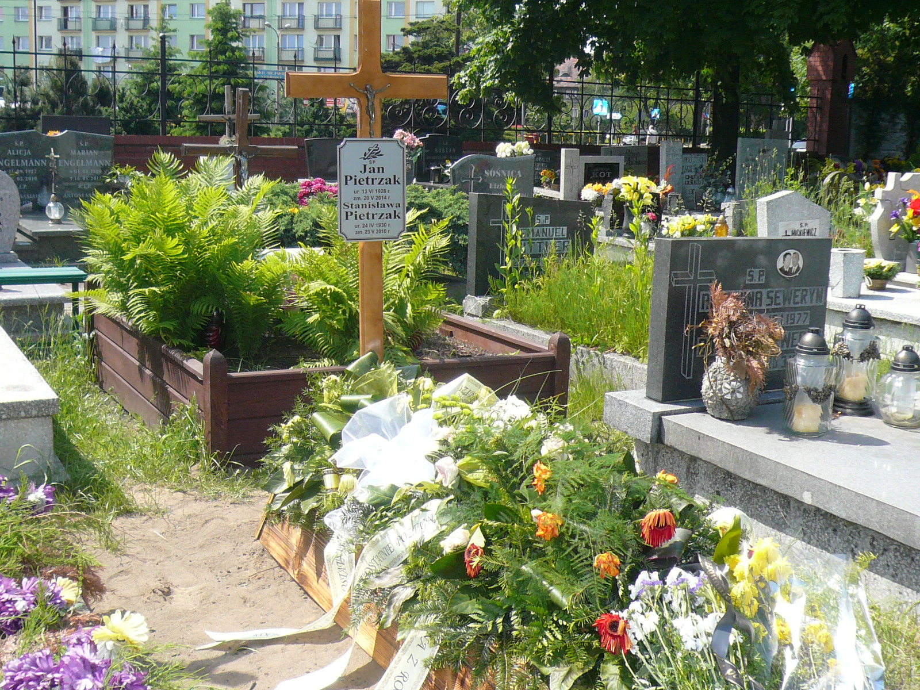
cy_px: 345
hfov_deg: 42.9
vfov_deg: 32.9
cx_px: 460
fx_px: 1169
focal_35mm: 44
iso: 100
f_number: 2.8
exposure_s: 1/800
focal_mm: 4.7
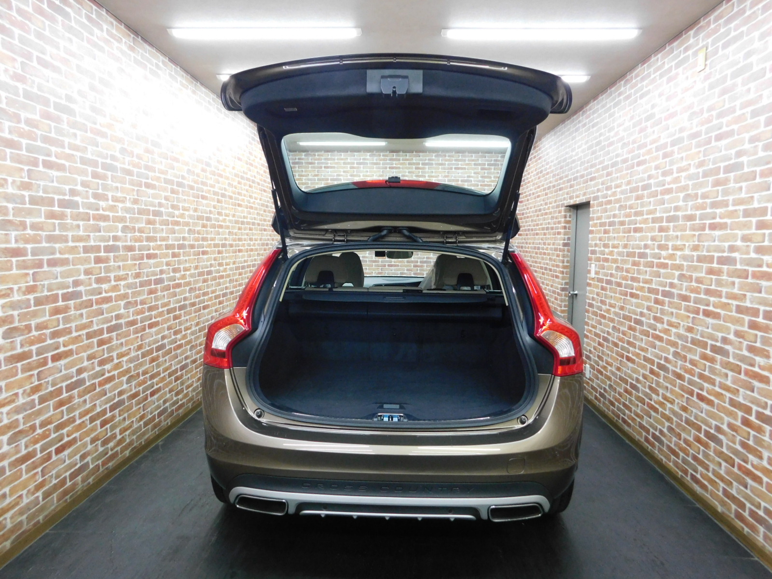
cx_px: 386
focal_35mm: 23
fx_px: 513
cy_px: 290
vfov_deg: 58.9
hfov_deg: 73.9
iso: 400
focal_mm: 4
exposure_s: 1/25
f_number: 3
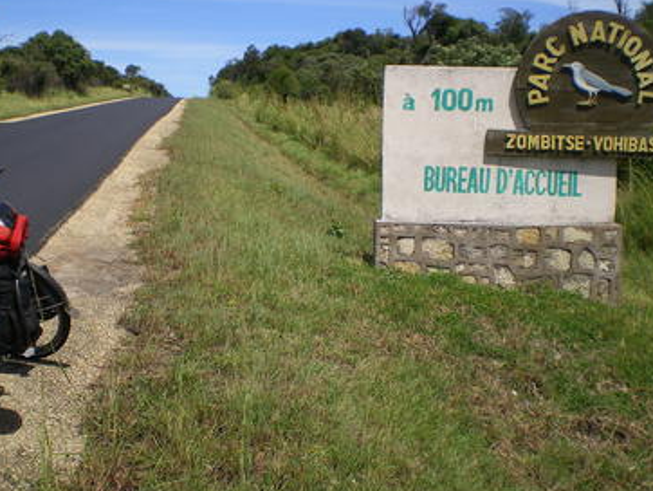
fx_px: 887
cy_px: 193
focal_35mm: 47
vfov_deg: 30.8
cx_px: 271
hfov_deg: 40.3
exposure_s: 1/400
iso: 64
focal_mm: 6.3
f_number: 4.6
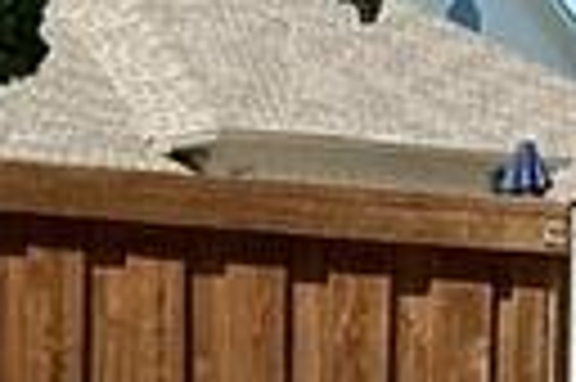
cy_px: 710
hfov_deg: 8.1
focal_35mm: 241
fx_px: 3851
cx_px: -612
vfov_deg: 5.6
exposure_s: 1/2427
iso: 25
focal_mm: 3
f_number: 1.8
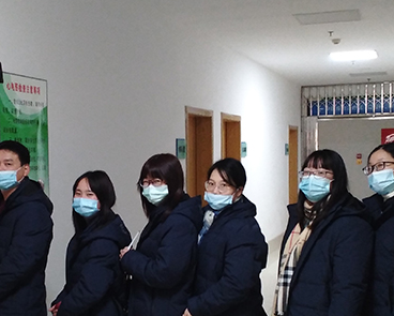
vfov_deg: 24.5
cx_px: 146
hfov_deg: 30.3
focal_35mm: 62
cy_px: 201
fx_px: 724
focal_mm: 3.6
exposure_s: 1/25
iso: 526
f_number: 1.8
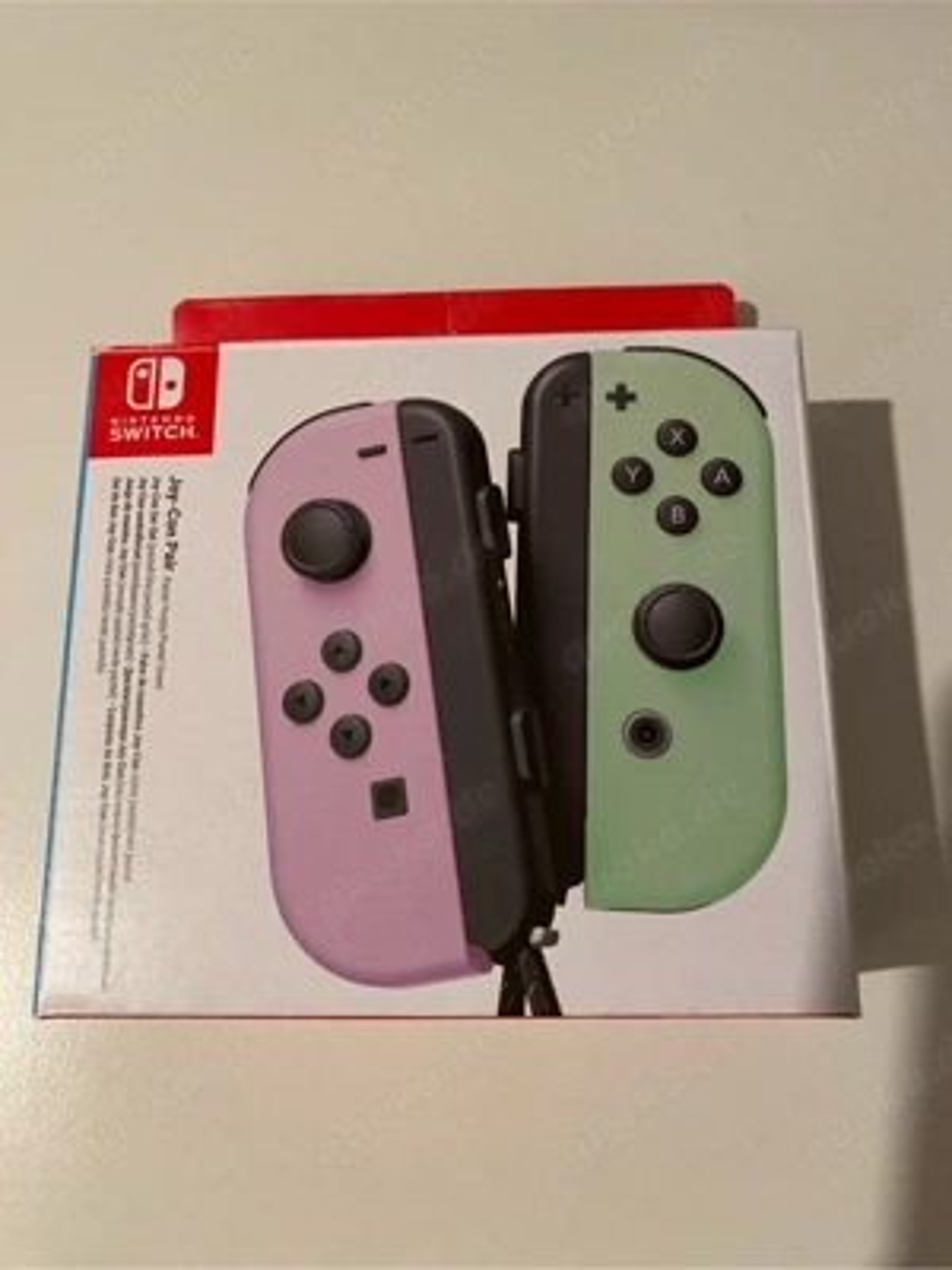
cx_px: 476
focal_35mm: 26
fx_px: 953
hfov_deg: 53.1
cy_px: 635
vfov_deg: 67.3
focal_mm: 4.25
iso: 320
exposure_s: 1/50
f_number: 1.8
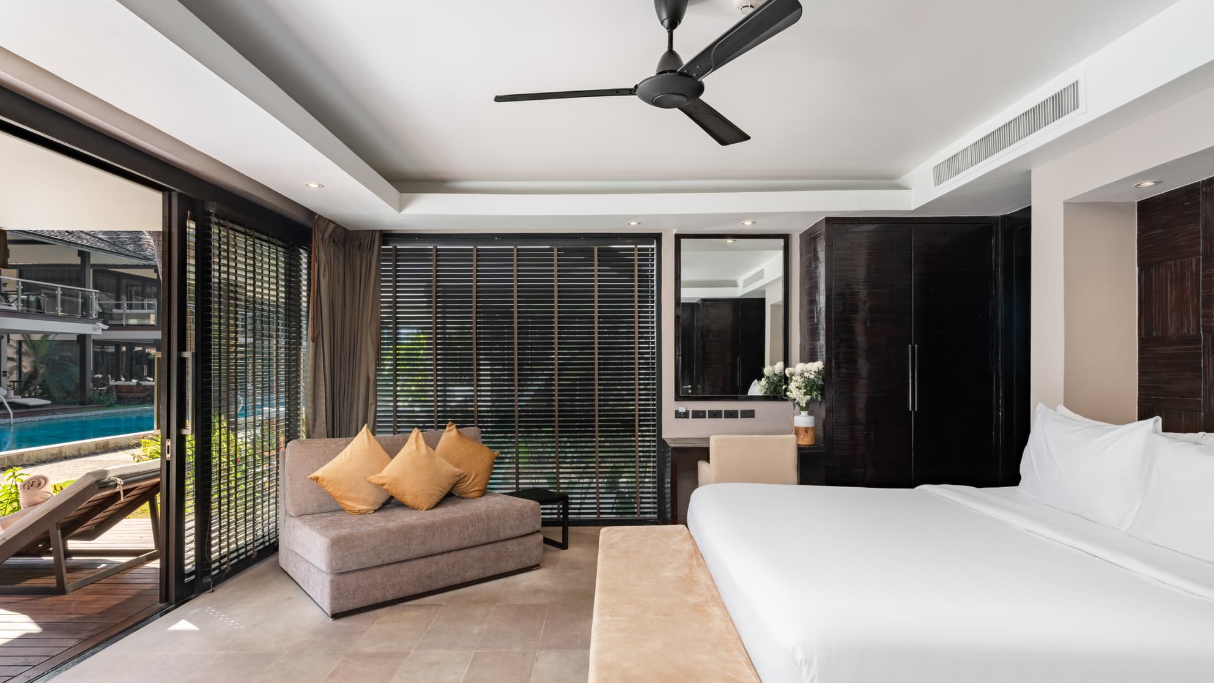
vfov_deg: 58.2
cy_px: 370
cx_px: 607
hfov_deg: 89.6
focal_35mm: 19
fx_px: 612
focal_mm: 18
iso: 100
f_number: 9
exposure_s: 1/250
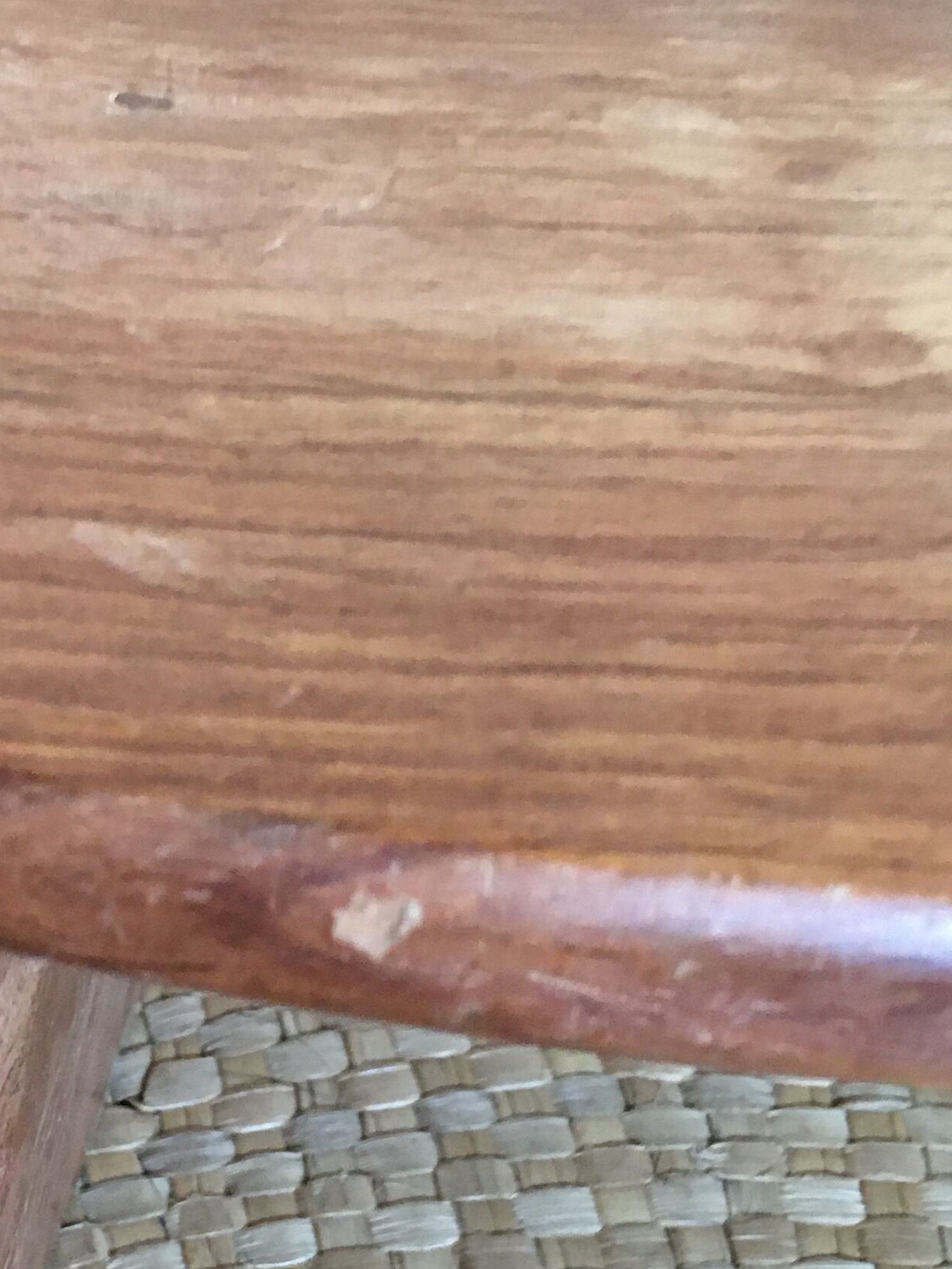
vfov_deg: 27.6
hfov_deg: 20.3
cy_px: 827
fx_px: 2566
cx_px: -35
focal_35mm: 70
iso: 200
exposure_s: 1/20
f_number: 2.2
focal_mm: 4.15
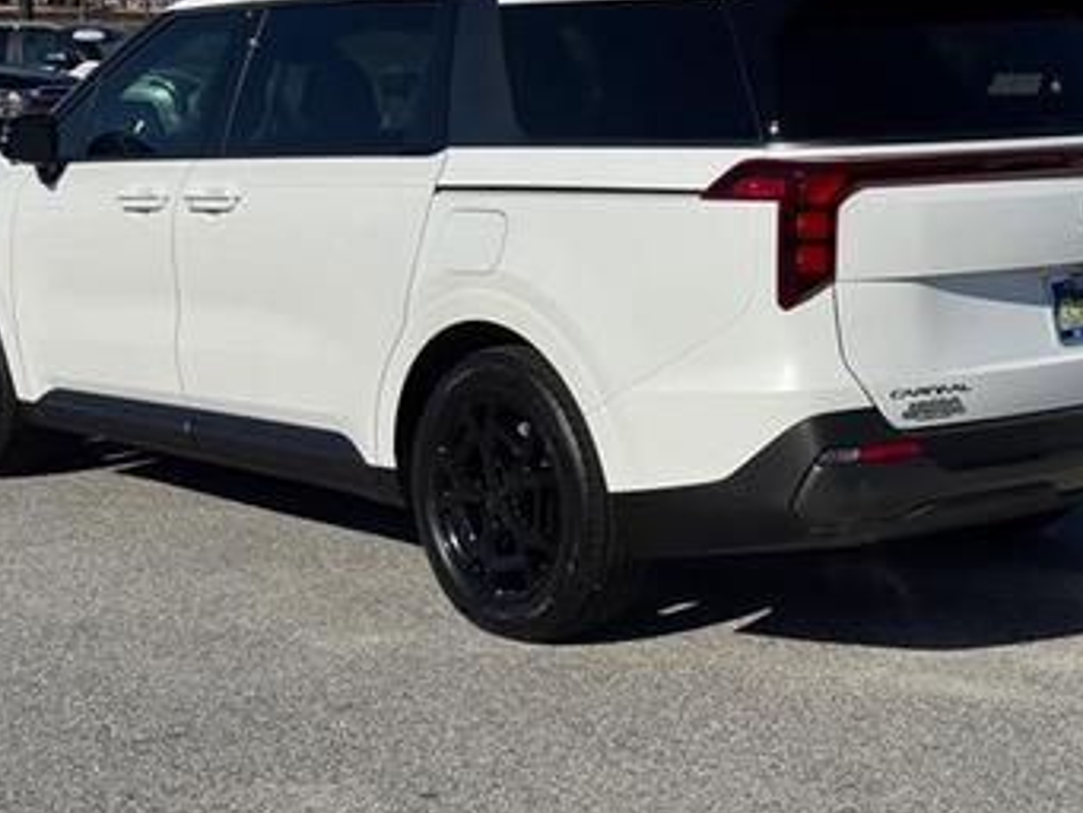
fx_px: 2222
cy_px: 254
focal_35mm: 71
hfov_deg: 27.4
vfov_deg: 20.6
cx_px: 568
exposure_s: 1/15385
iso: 64
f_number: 1.78
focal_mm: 6.76
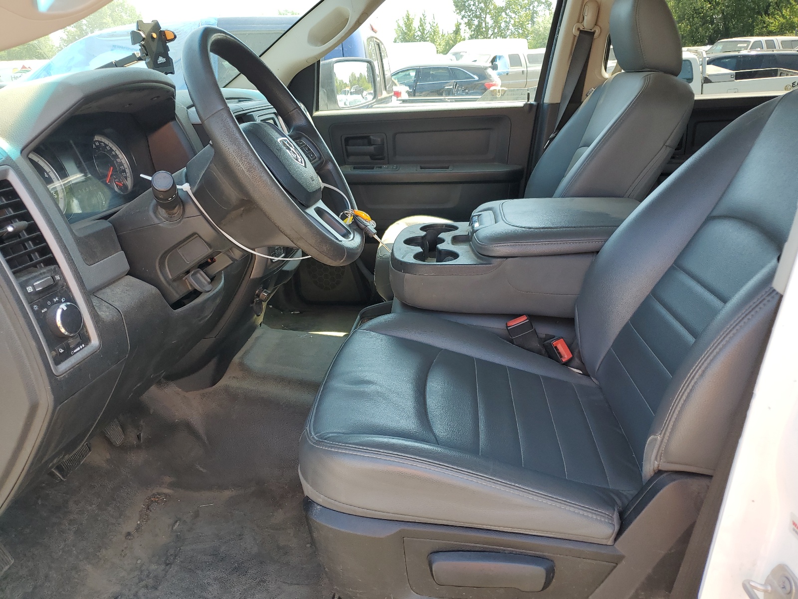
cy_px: 300
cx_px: 399
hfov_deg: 67.3
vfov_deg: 53.1
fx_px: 599
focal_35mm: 26
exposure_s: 1/312
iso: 50
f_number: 1.5
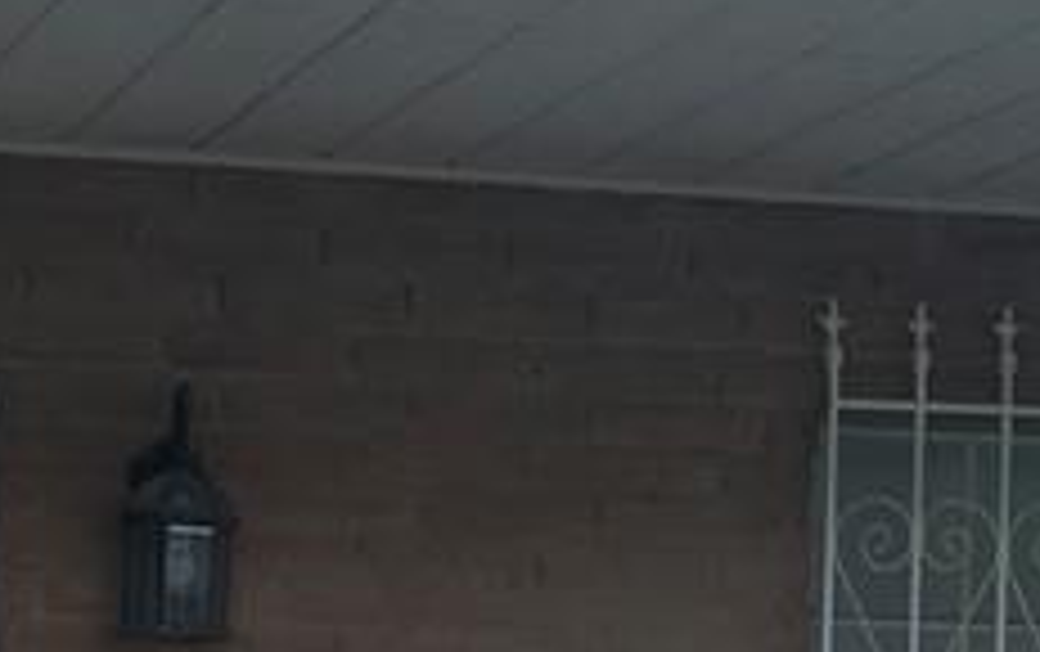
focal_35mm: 136
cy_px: 1237
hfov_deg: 15.3
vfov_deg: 9.2
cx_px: 261
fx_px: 3859
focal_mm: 4.15
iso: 25
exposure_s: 1/169
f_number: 2.2
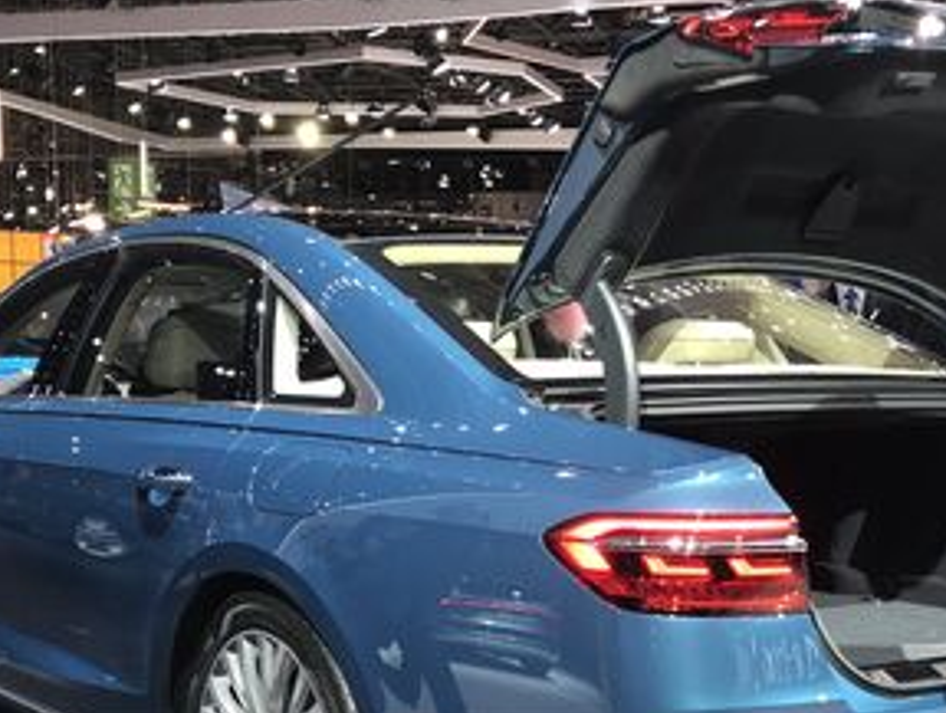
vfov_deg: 26.7
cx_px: 545
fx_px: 1451
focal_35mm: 53
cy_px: 637
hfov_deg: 36.0
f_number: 1.8
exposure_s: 1/29
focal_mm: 3.99
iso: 40
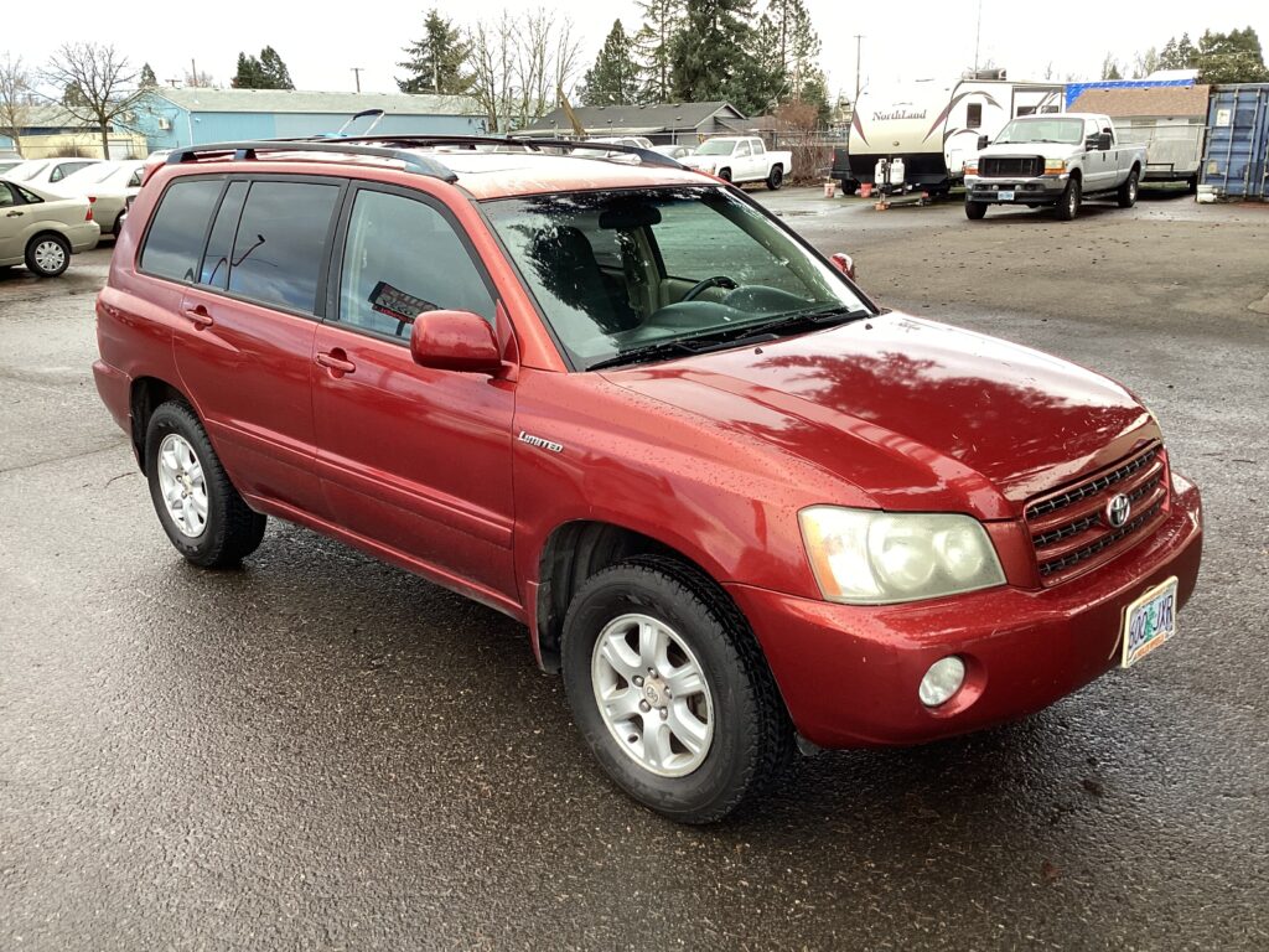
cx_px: 634
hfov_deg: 58.4
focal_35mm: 31
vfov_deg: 45.4
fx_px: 1136
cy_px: 476
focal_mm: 3.3
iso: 64
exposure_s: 1/60
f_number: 2.4
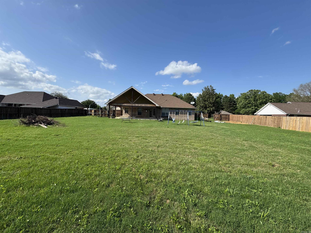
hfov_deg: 102.1
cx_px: 156
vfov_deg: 85.7
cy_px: 116
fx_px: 126
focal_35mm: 14
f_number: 2.2
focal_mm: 2.22
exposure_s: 1/1709
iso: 50
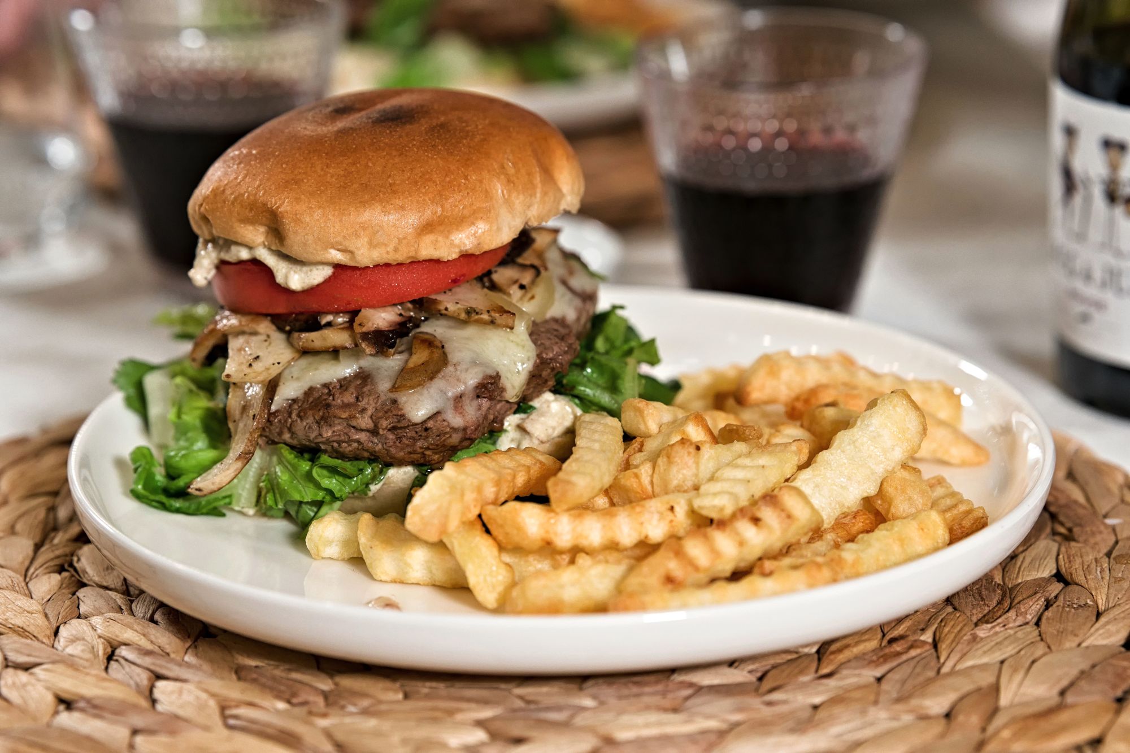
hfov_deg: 23.9
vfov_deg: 16.1
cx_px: 565
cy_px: 376
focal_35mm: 85
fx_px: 2668
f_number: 4
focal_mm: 85
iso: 1250
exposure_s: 1/160
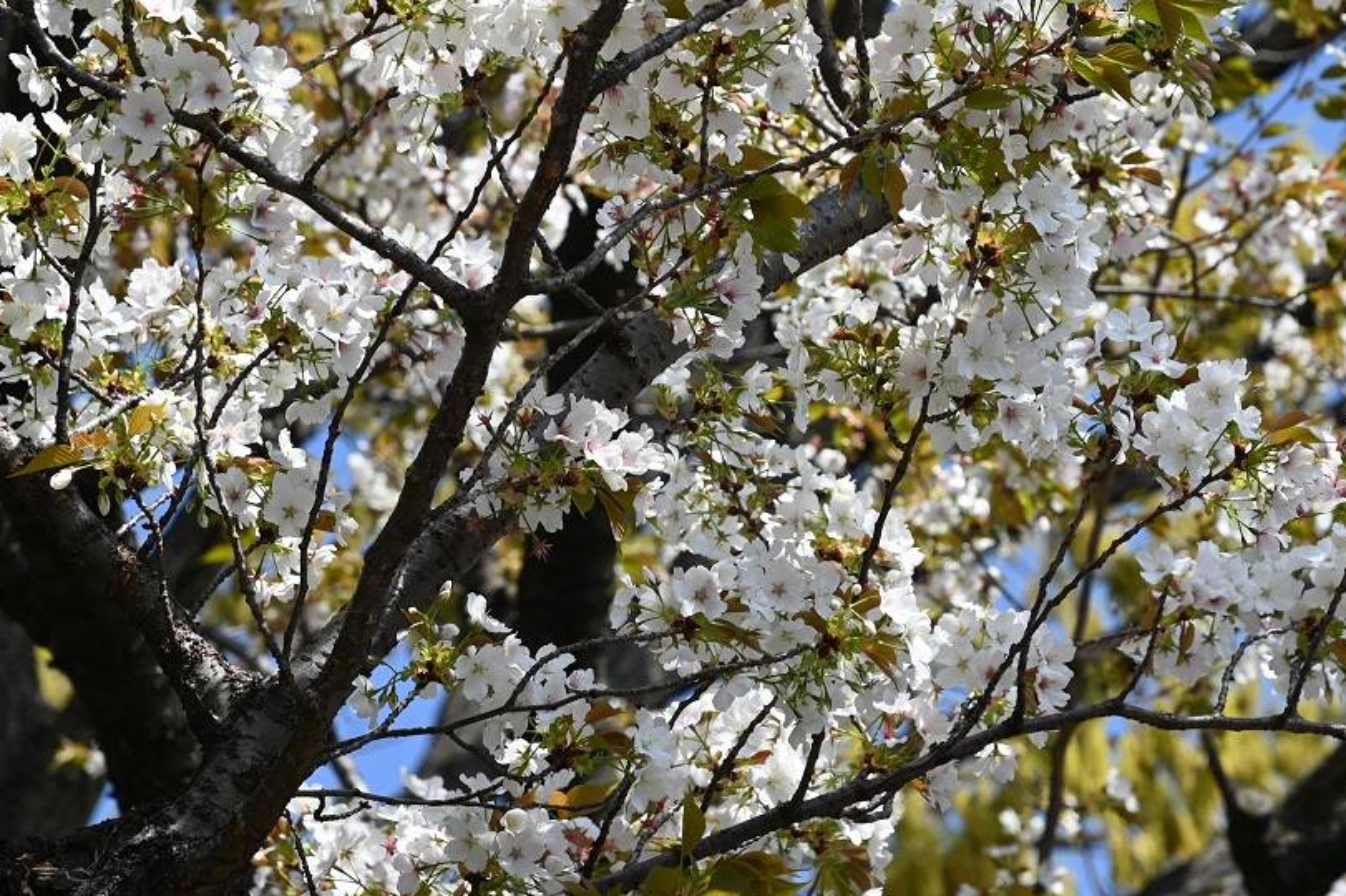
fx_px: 5531
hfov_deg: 13.9
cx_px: 807
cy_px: 420
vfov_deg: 9.3
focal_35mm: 148
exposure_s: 1/320
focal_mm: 80
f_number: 6.3
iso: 100
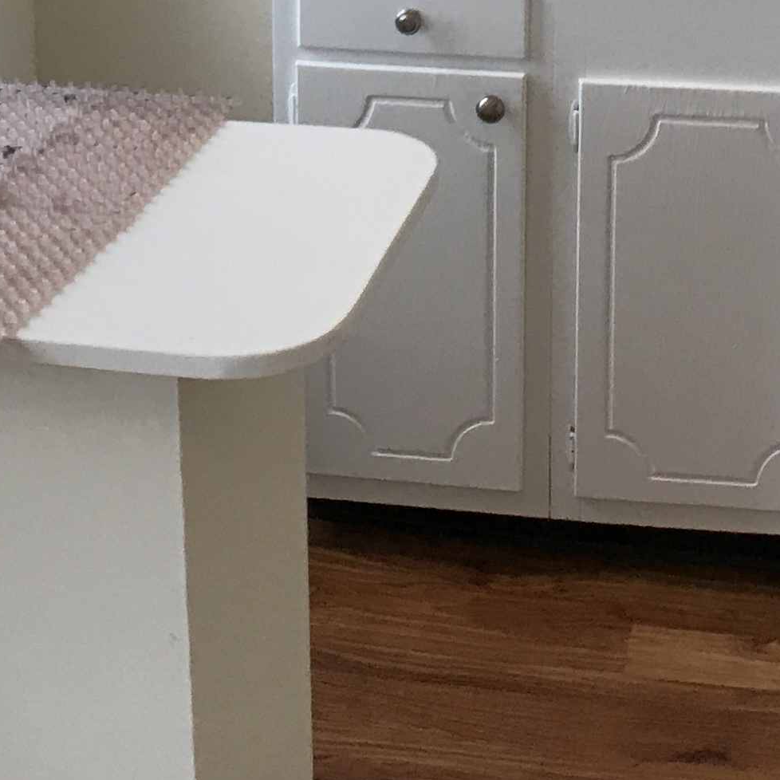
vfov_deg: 16.0
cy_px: -289
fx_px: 2600
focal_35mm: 102
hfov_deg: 16.8
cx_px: 706
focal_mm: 3.99
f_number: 1.8
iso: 25
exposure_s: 1/40
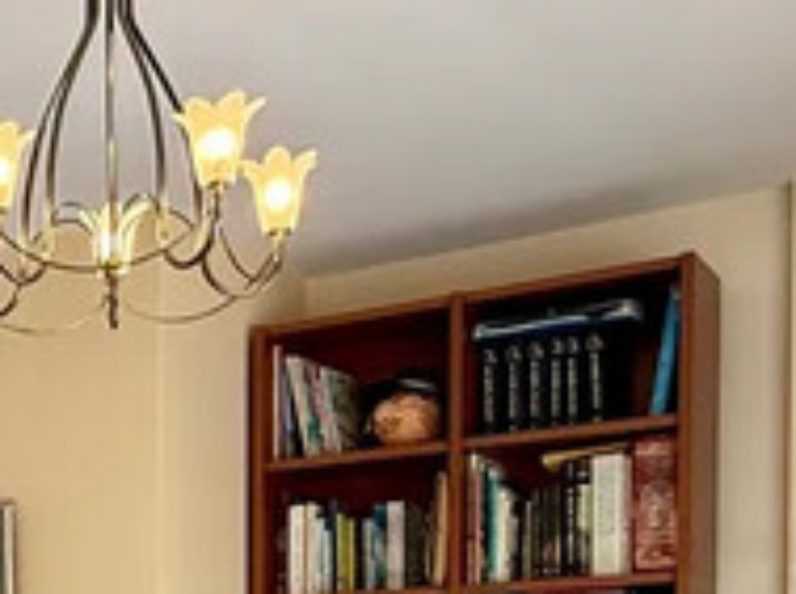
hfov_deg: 21.2
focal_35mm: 76
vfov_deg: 17.9
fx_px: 1744
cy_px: 800
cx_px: -438
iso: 125
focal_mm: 2.22
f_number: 2.2
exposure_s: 1/100
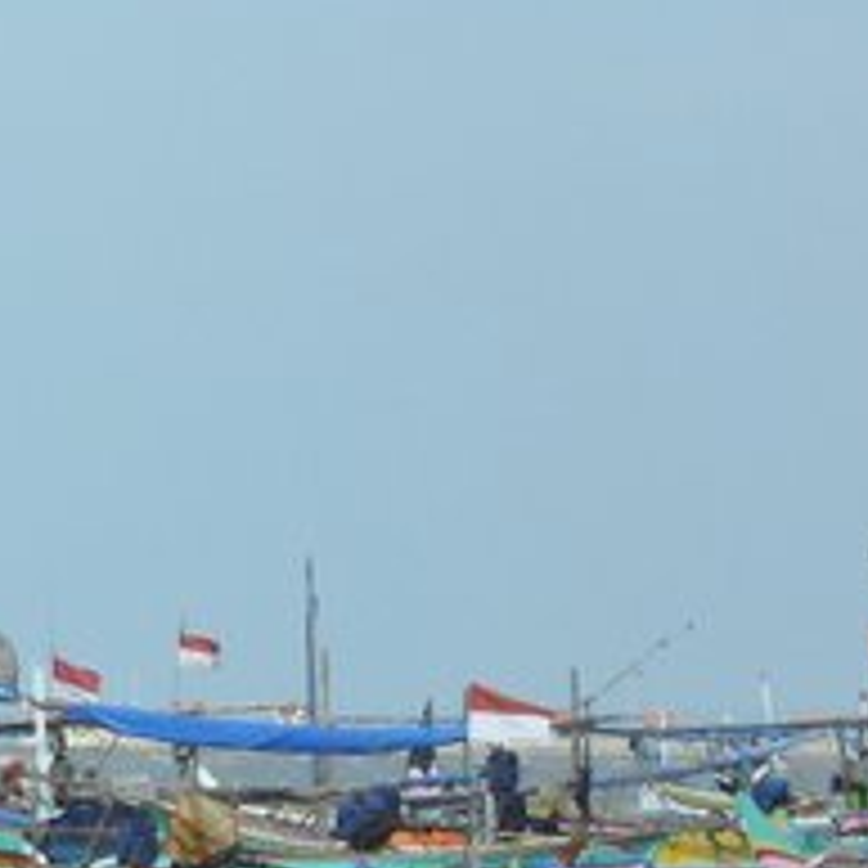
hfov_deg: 4.2
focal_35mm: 415
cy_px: 648
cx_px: -724
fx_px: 11773
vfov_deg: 4.2
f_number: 5.2
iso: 100
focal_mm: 18.6
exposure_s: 1/640
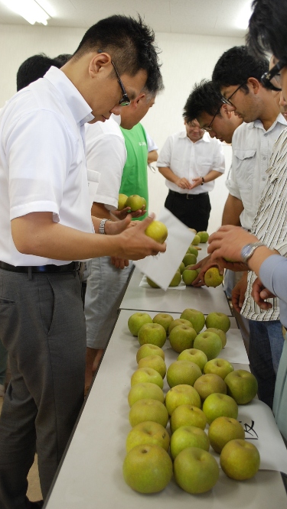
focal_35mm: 38
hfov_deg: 31.1
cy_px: 254
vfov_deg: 52.8
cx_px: 171
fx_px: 514
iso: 400
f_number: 4.2
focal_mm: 24
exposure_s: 1/30
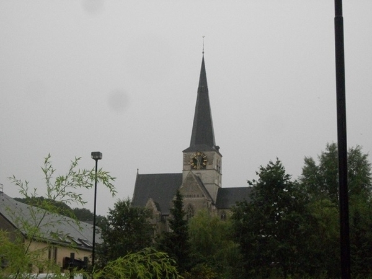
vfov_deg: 19.1
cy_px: 140
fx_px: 827
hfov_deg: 25.3
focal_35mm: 77
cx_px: 186
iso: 537
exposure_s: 1/250
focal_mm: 13.7
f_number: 4.6
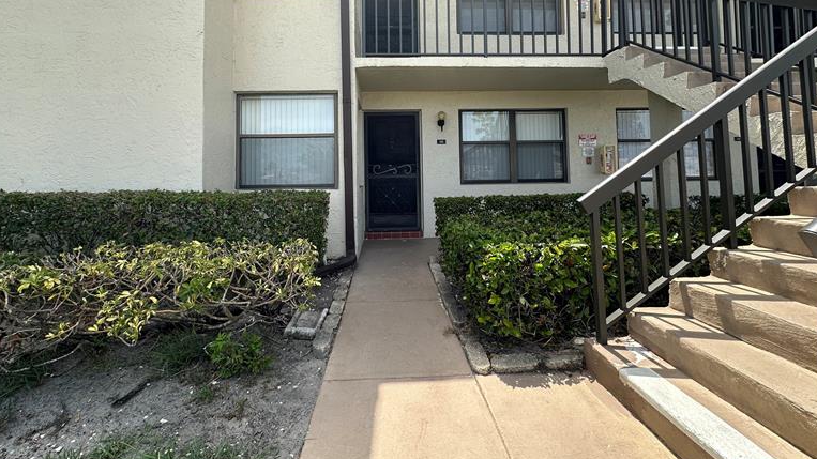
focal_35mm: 16
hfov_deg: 99.4
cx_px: 402
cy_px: 158
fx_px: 347
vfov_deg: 65.5
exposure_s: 1/615
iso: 40
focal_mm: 2.22
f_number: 2.2
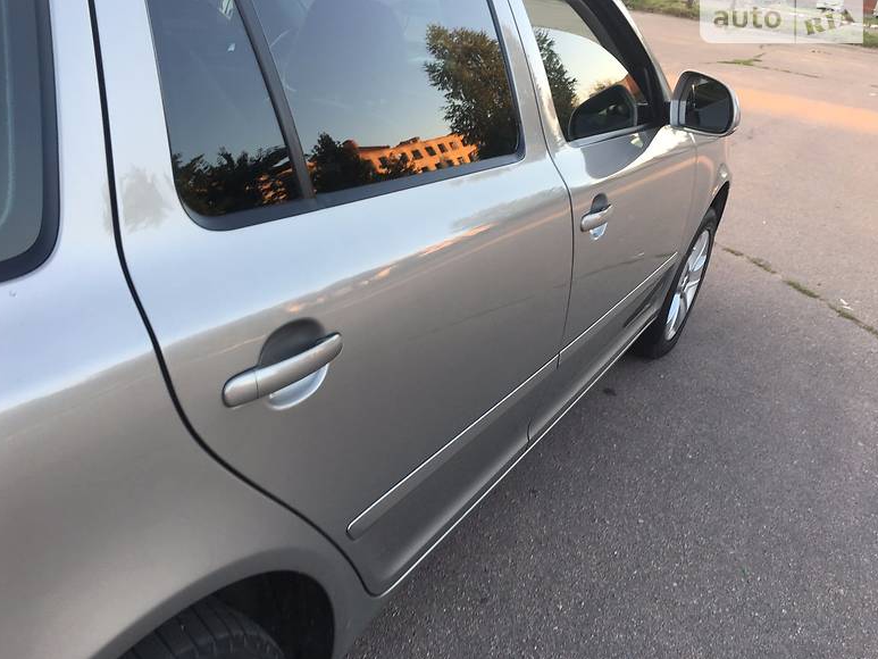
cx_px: 426
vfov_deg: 46.8
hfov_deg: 59.9
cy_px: 322
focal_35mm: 30
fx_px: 761
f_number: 2.2
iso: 25
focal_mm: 4.2
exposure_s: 1/50
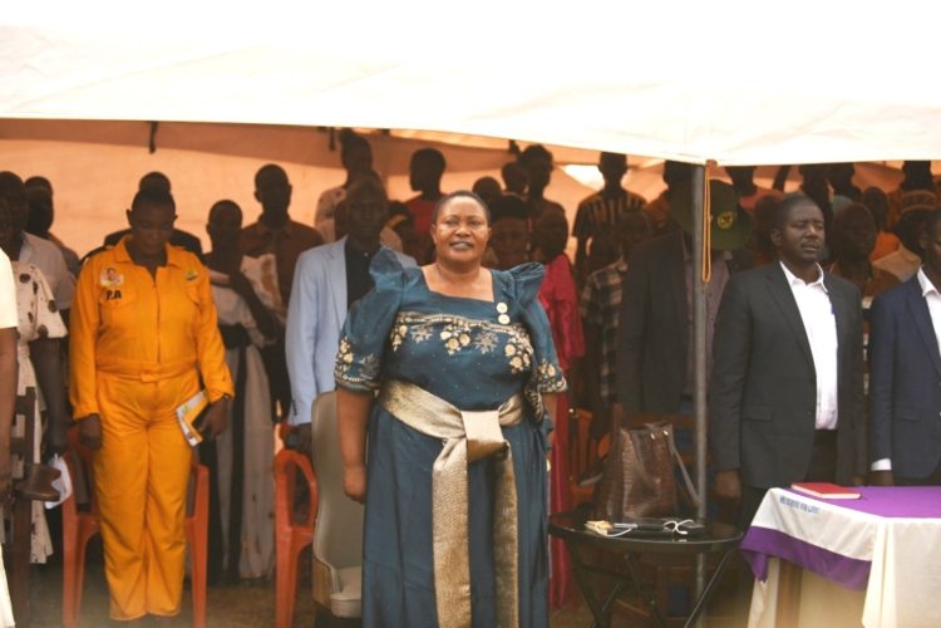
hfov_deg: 28.8
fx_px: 1830
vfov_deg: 19.5
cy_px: 314
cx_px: 470
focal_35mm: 70
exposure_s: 1/8000
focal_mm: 70
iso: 2000
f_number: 2.8
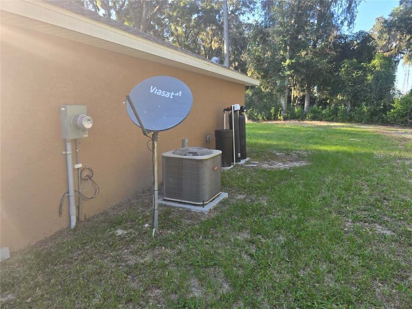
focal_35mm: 23
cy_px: 154
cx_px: 206
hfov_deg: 73.9
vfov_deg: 58.9
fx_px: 274
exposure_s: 1/180
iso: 25
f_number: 1.7
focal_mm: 6.3
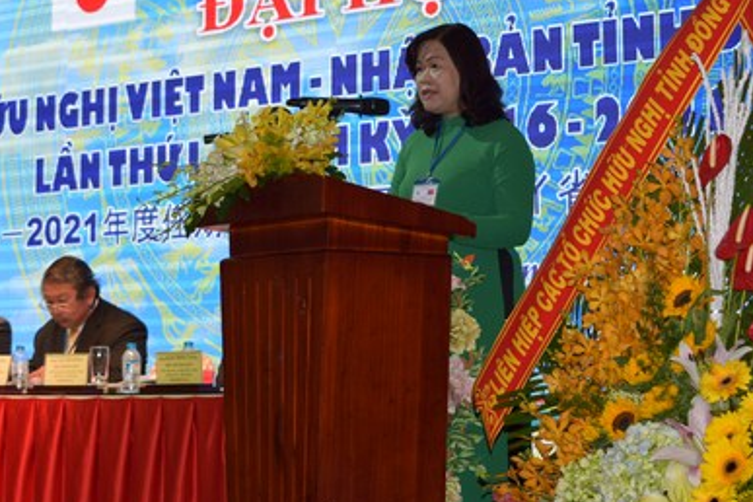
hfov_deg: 20.8
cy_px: 168
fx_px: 2050
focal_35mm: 98
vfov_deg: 13.9
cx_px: 311
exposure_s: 1/60
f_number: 5
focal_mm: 46
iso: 220
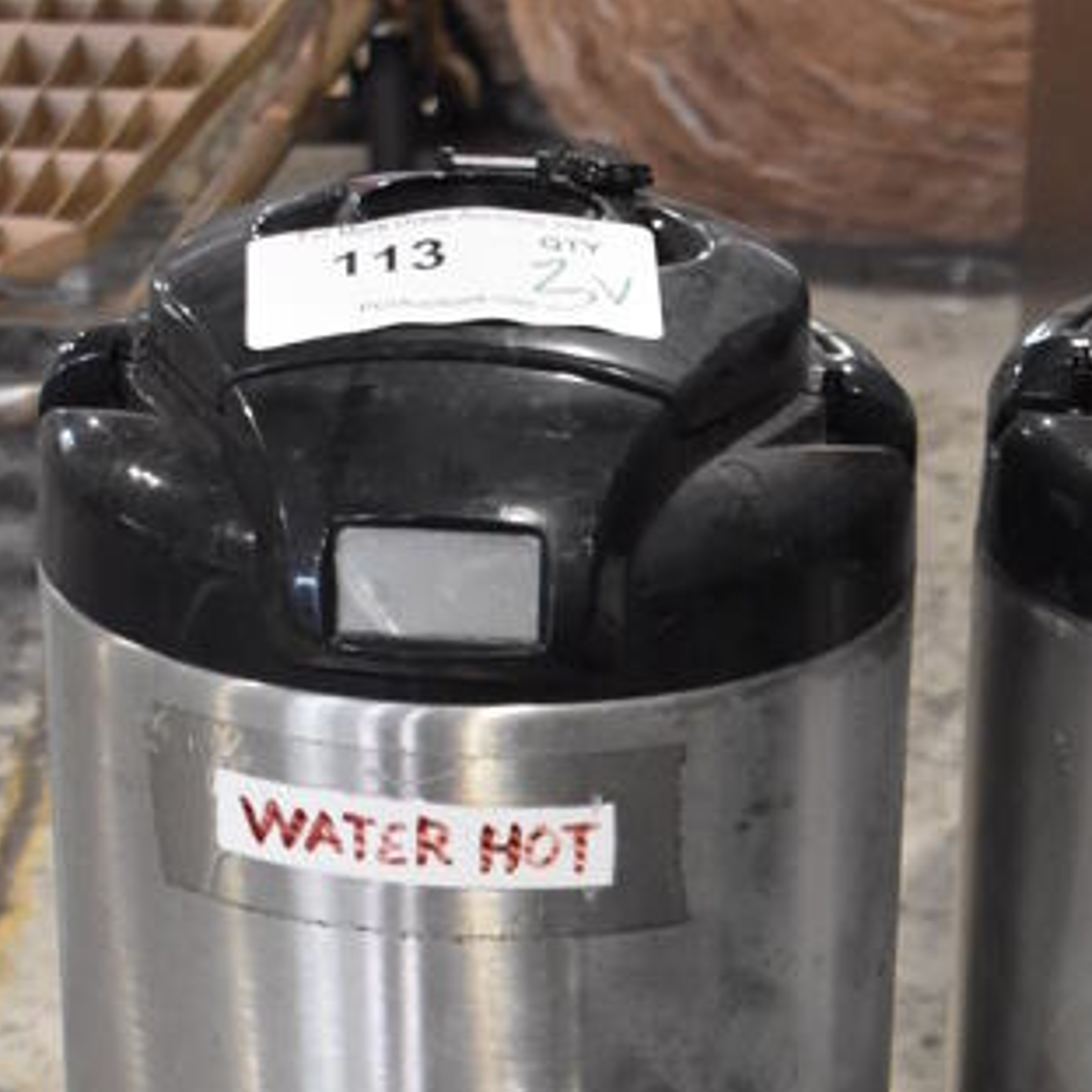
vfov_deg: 13.1
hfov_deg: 13.6
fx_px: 4533
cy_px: 1538
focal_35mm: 127
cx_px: 914
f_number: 4.5
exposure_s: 1/125
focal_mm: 34
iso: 3200
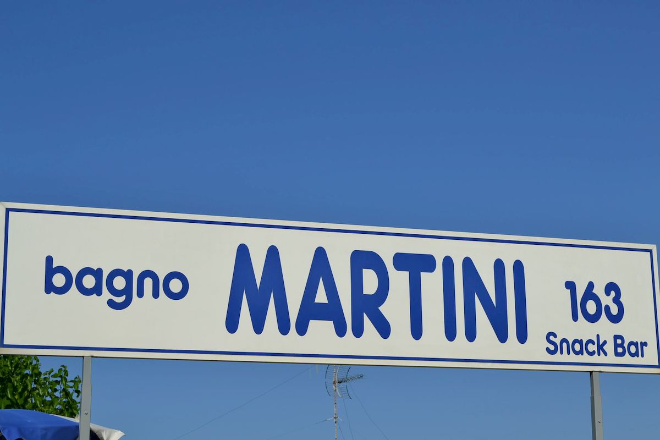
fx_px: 1320
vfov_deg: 18.9
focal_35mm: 72
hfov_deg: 28.1
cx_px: 330
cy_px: 220
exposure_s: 1/320
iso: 100
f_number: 9
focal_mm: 48
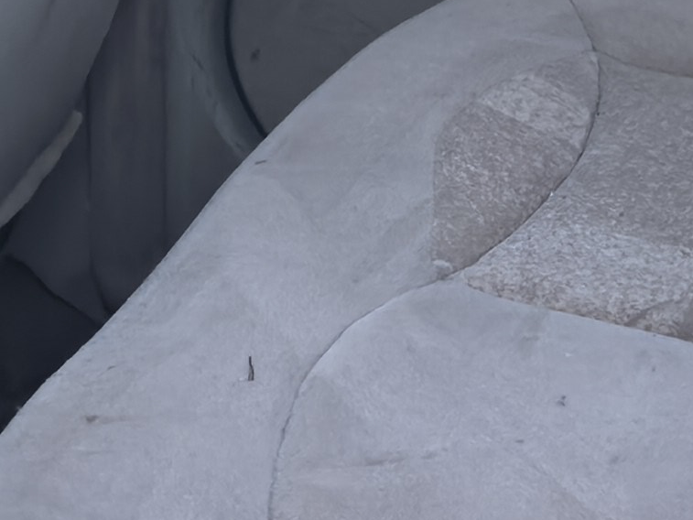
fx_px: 2923
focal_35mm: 146
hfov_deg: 13.5
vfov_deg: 9.9
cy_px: -186
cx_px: 439
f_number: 1.8
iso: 50
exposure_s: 1/482
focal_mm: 5.35
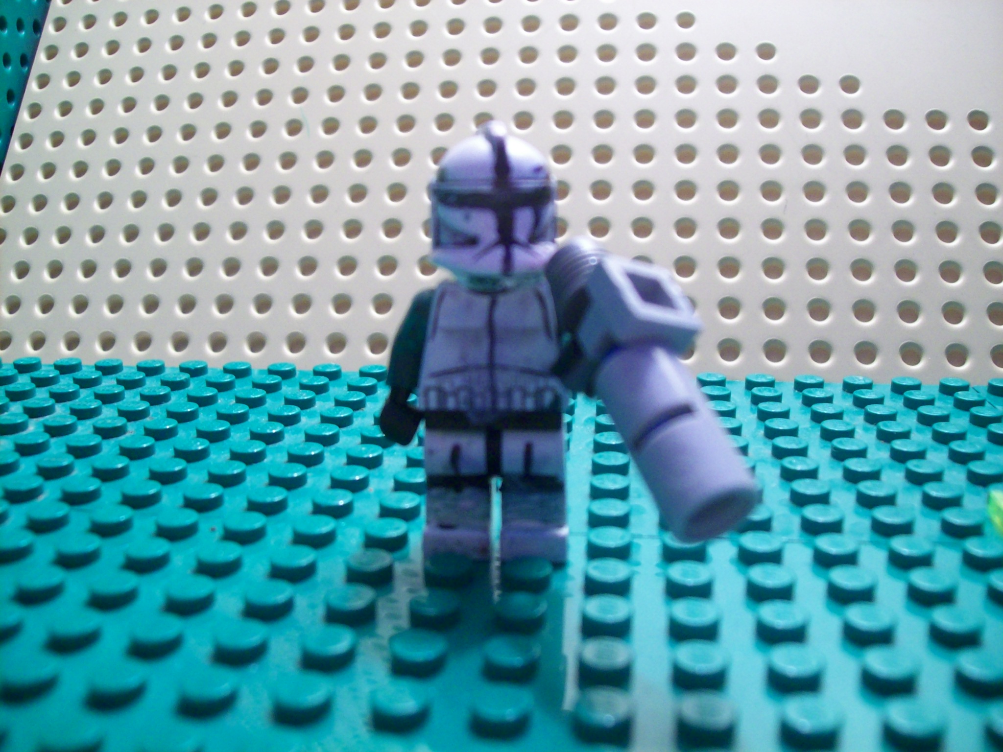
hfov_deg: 51.4
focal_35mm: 36
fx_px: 1043
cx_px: 502
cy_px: 376
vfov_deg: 39.7
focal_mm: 6
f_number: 2.7
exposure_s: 1/14.3
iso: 160
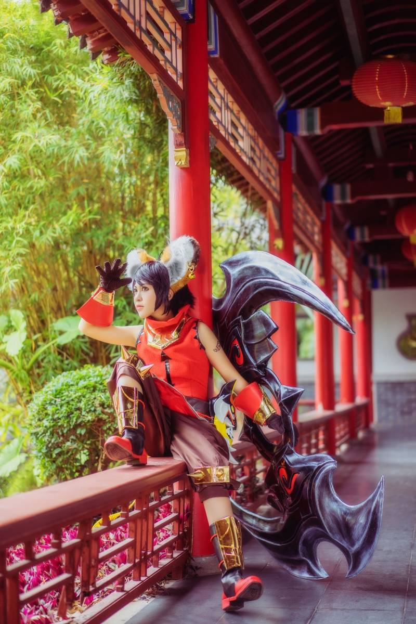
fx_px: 953
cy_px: 312
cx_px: 208
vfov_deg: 36.2
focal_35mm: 55
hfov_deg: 24.6
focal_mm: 55
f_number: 2
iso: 100
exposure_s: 1/250
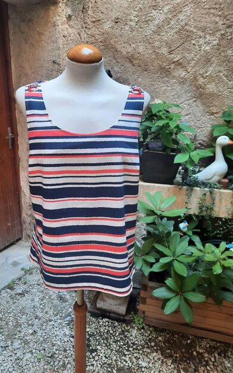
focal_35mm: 27
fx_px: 274
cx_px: 95
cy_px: 184
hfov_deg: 45.9
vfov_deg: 68.4
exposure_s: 1/50
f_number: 2
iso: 80
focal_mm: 4.6
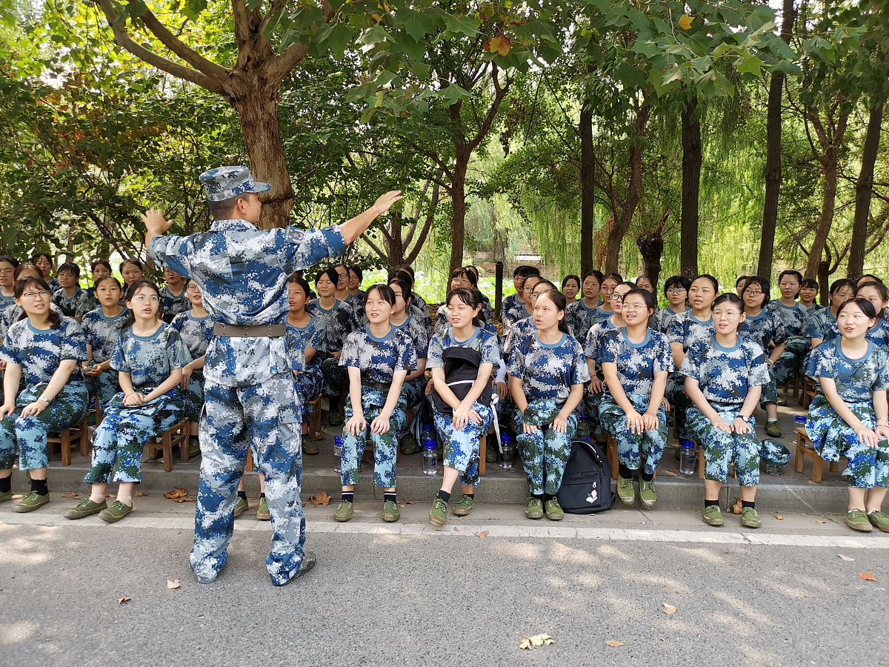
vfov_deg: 51.4
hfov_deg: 65.3
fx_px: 693
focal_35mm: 27
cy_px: 334
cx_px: 444
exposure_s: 1/145
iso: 50
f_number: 1.8
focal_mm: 5.58
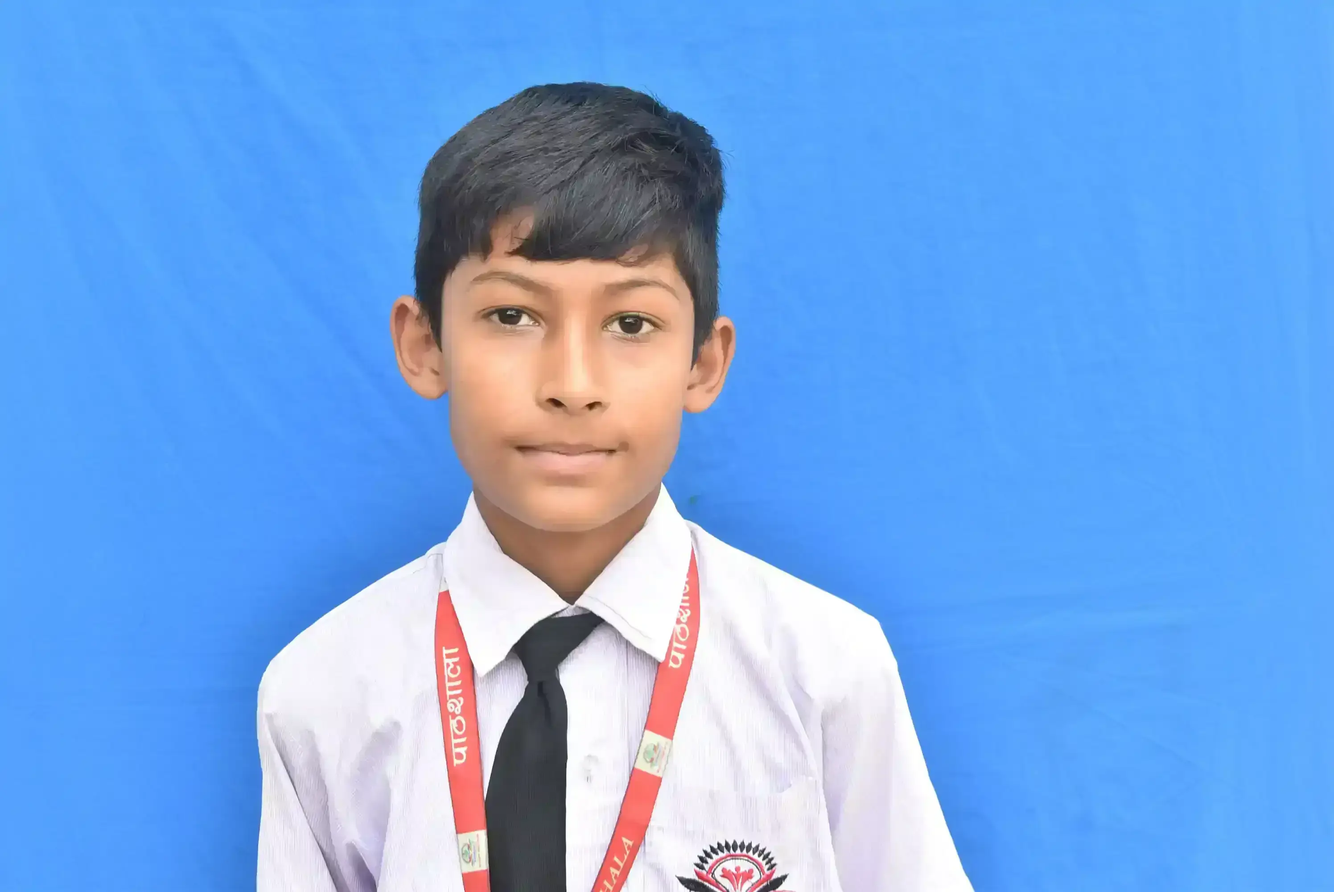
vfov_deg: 18.2
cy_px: 446
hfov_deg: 27.0
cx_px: 667
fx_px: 2781
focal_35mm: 75
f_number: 8
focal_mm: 50
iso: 500
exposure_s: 1/60
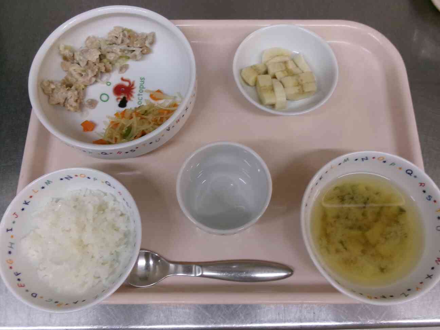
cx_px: 220
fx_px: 356
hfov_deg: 63.4
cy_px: 165
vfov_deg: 49.7
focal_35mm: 28
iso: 307
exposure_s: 1/60
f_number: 3.9
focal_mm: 5.1
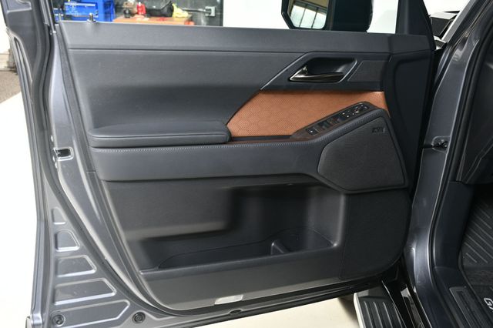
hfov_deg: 49.6
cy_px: 164
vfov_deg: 34.2
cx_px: 246
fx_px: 534
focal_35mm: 39
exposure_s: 1/160
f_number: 5.6
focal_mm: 26
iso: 100
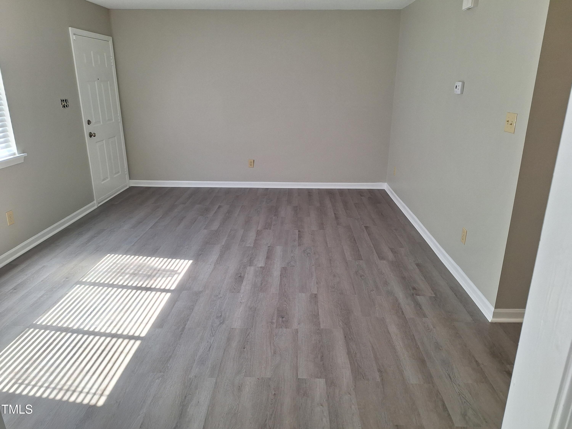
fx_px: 380
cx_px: 286
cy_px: 214
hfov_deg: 73.9
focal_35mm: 23
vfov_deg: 58.9
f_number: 1.8
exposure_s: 1/120
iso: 64
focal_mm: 5.54
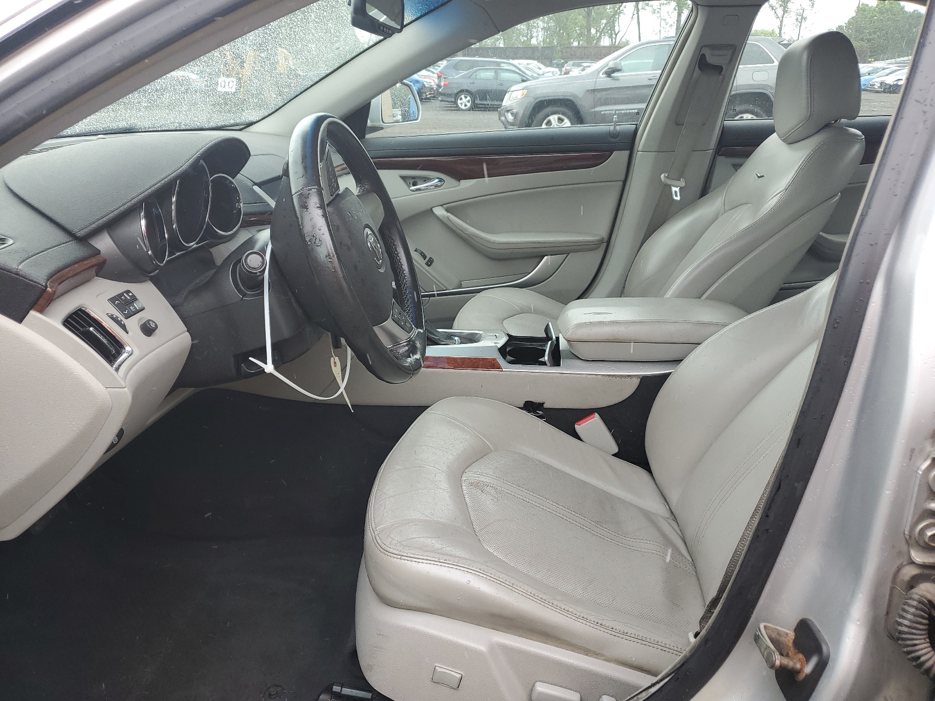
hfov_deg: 67.3
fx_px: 702
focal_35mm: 26
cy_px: 350
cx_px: 468
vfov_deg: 53.1
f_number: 1.5
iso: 50
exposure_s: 1/370
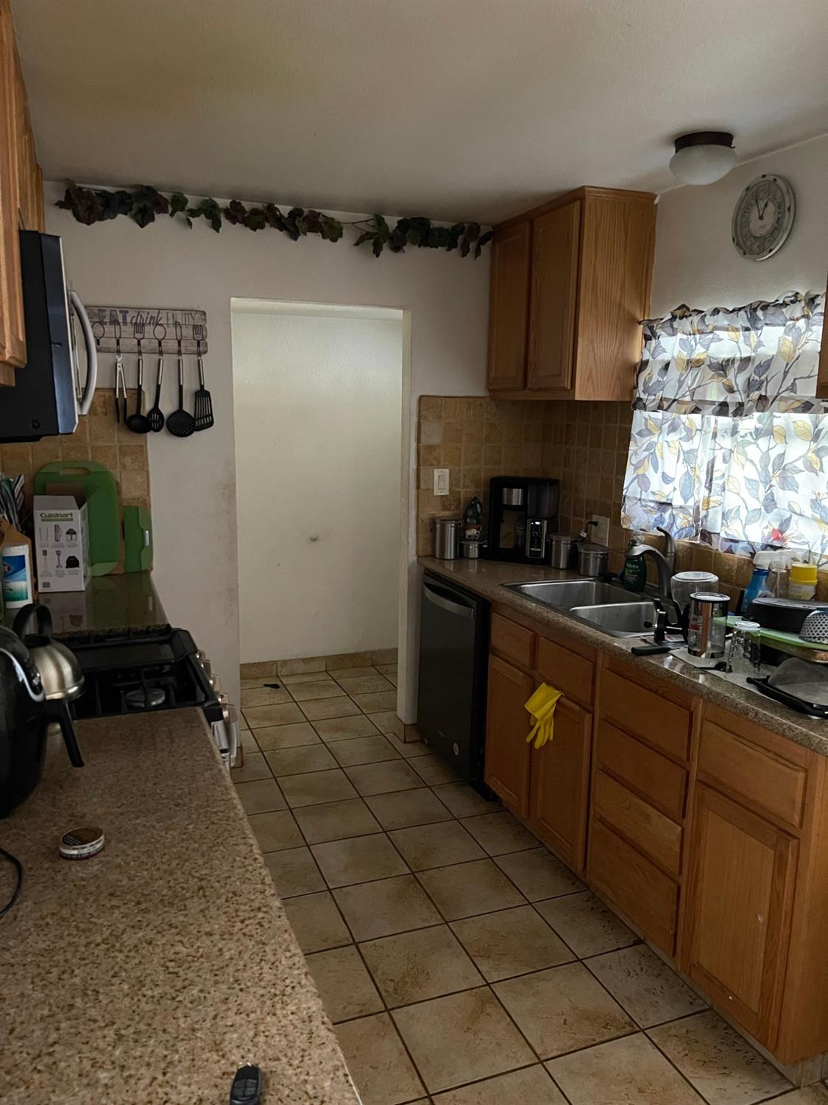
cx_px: 414
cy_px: 552
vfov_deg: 67.3
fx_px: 829
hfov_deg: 53.1
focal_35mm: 26
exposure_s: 1/30
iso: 800
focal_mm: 5.1
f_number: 1.6
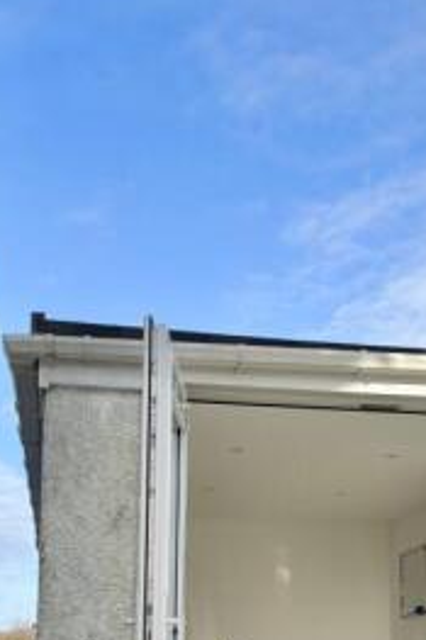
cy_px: 505
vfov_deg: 32.6
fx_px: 1066
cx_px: 340
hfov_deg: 22.3
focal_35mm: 60
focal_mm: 5.96
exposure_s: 1/2933
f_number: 1.6
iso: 50
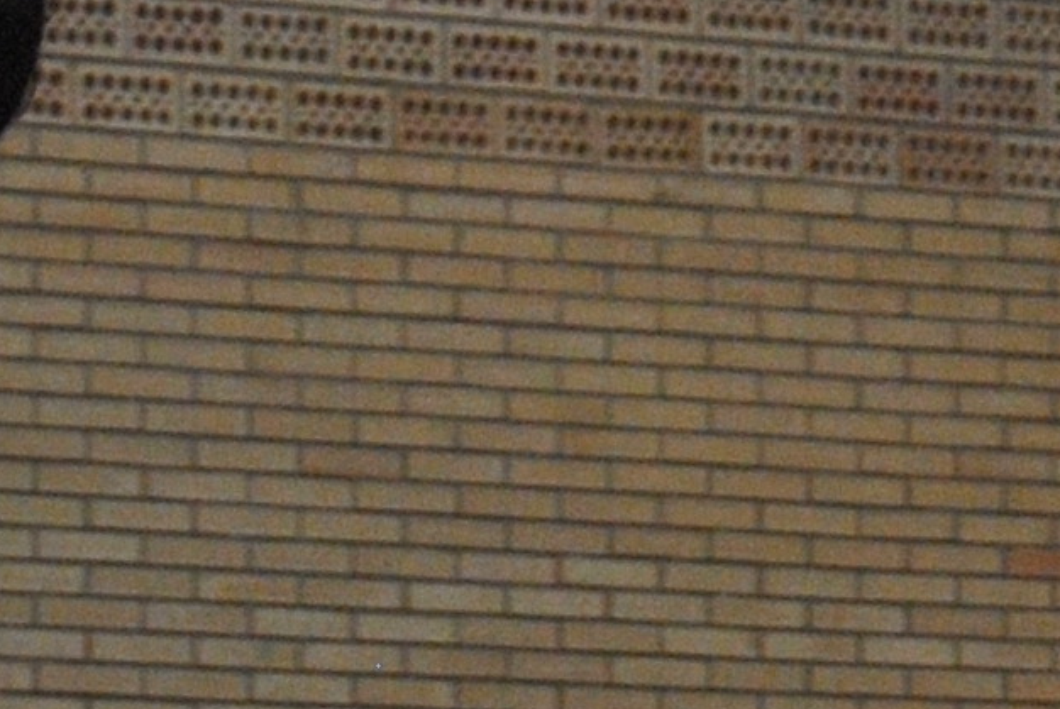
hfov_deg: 4.0
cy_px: 1002
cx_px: 1101
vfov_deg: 2.7
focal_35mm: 510
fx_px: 15037
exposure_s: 1/160
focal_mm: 55
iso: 800
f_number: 6.3
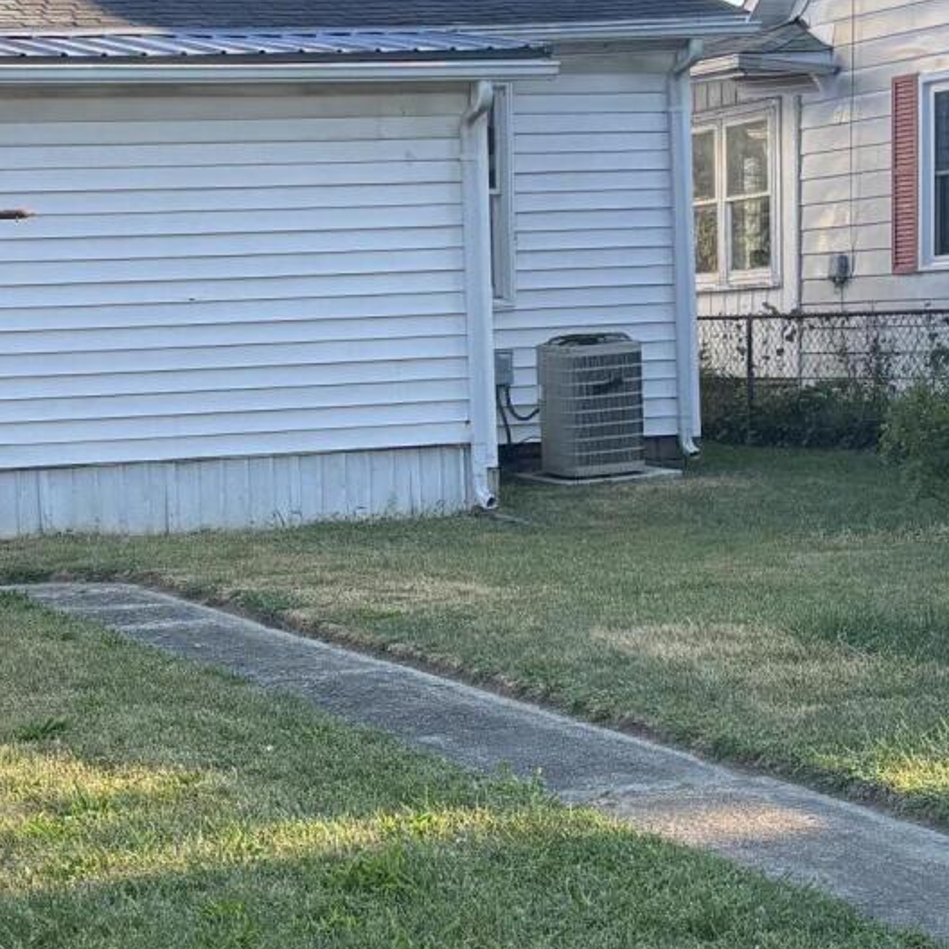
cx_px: 212
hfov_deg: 19.8
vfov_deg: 19.8
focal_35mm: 87
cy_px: 672
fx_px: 2698
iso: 50
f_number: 1.6
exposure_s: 1/763
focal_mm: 5.96
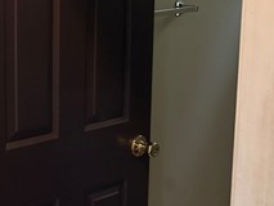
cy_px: 86
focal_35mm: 72
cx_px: -113
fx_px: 570
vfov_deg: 20.4
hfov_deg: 22.9
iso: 500
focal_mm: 6.86
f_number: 1.78
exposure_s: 1/60
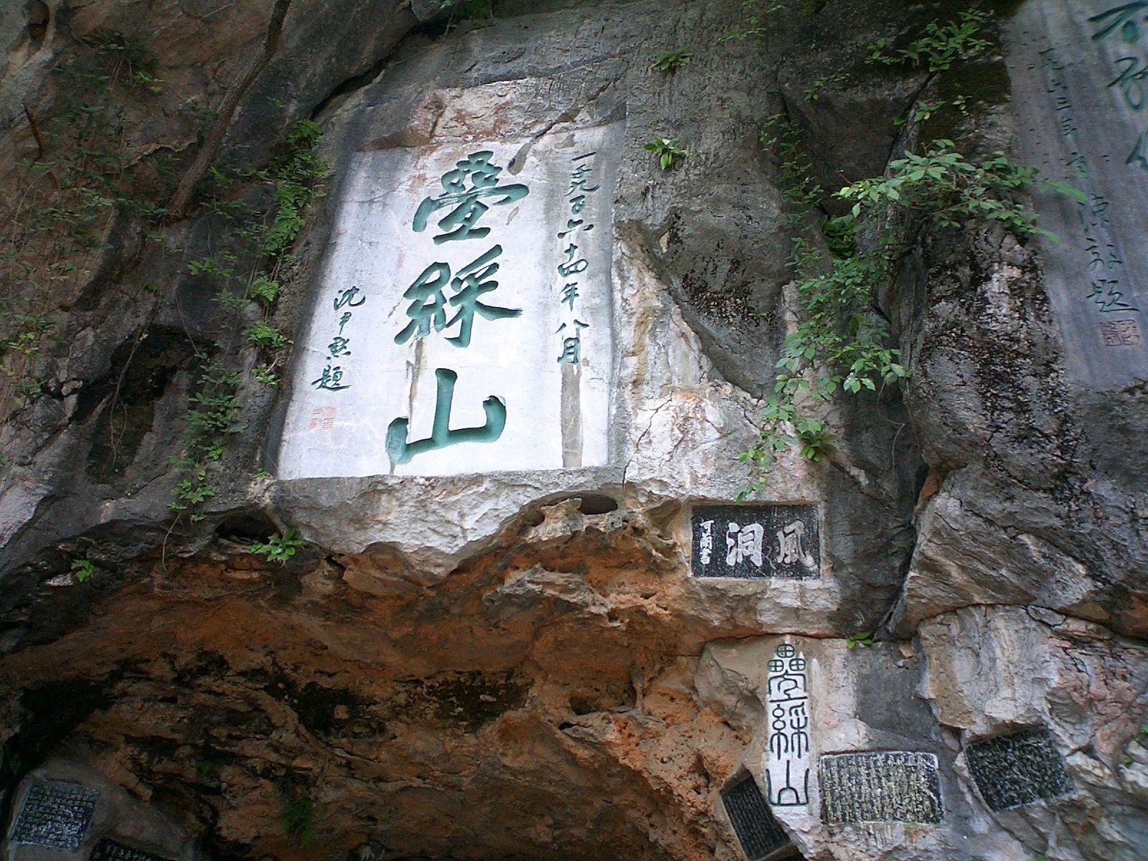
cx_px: 574
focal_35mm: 37
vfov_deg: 38.7
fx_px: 1227
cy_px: 430
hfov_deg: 50.1
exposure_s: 1/125
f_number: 3.5
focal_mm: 5.6
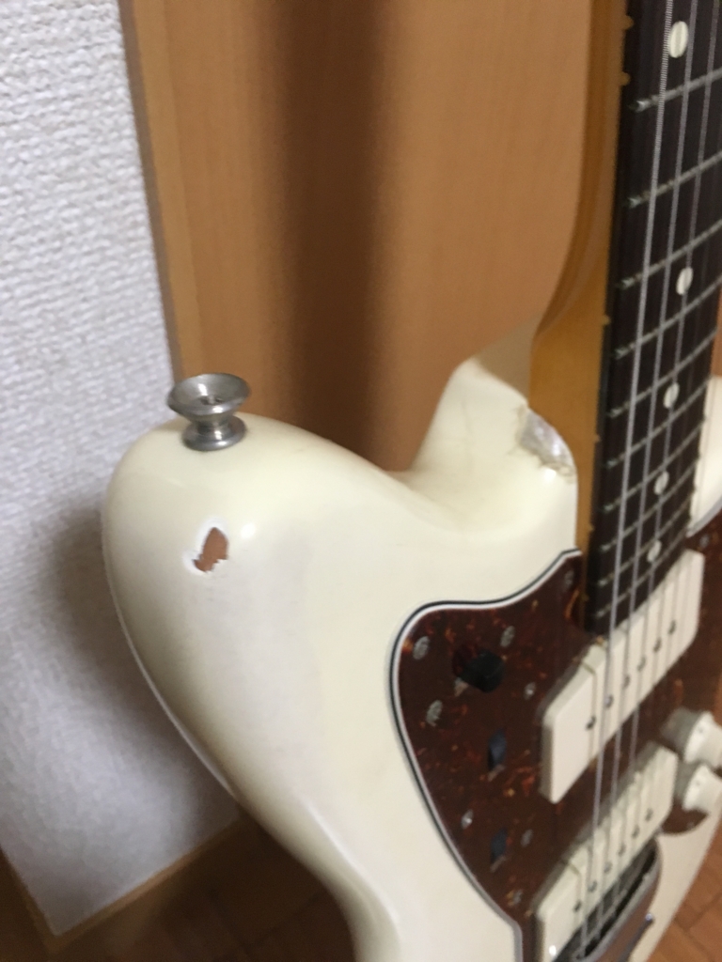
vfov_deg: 61.7
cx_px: 361
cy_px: 481
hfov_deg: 48.2
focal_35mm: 29
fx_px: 806
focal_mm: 4.15
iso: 200
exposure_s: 1/17
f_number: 2.2
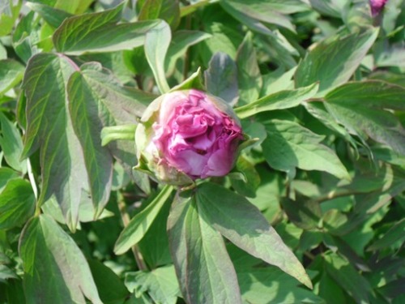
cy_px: 152
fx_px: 620
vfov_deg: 27.5
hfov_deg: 36.2
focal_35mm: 53
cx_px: 202
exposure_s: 1/320
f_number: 3.8
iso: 100
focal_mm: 9.4
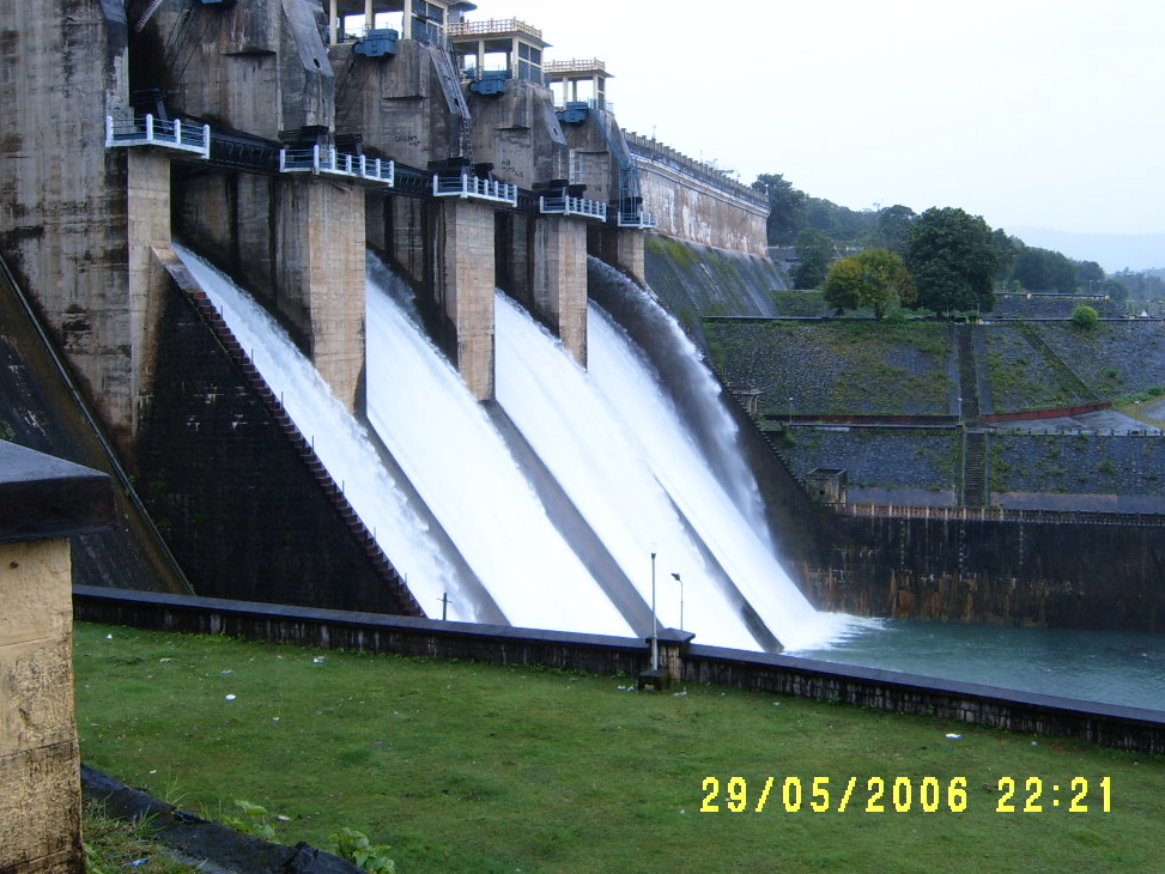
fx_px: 1346
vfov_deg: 36.0
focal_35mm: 40
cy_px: 438
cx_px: 609
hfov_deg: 46.8
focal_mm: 5.8
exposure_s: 1/125
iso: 63
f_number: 5.8
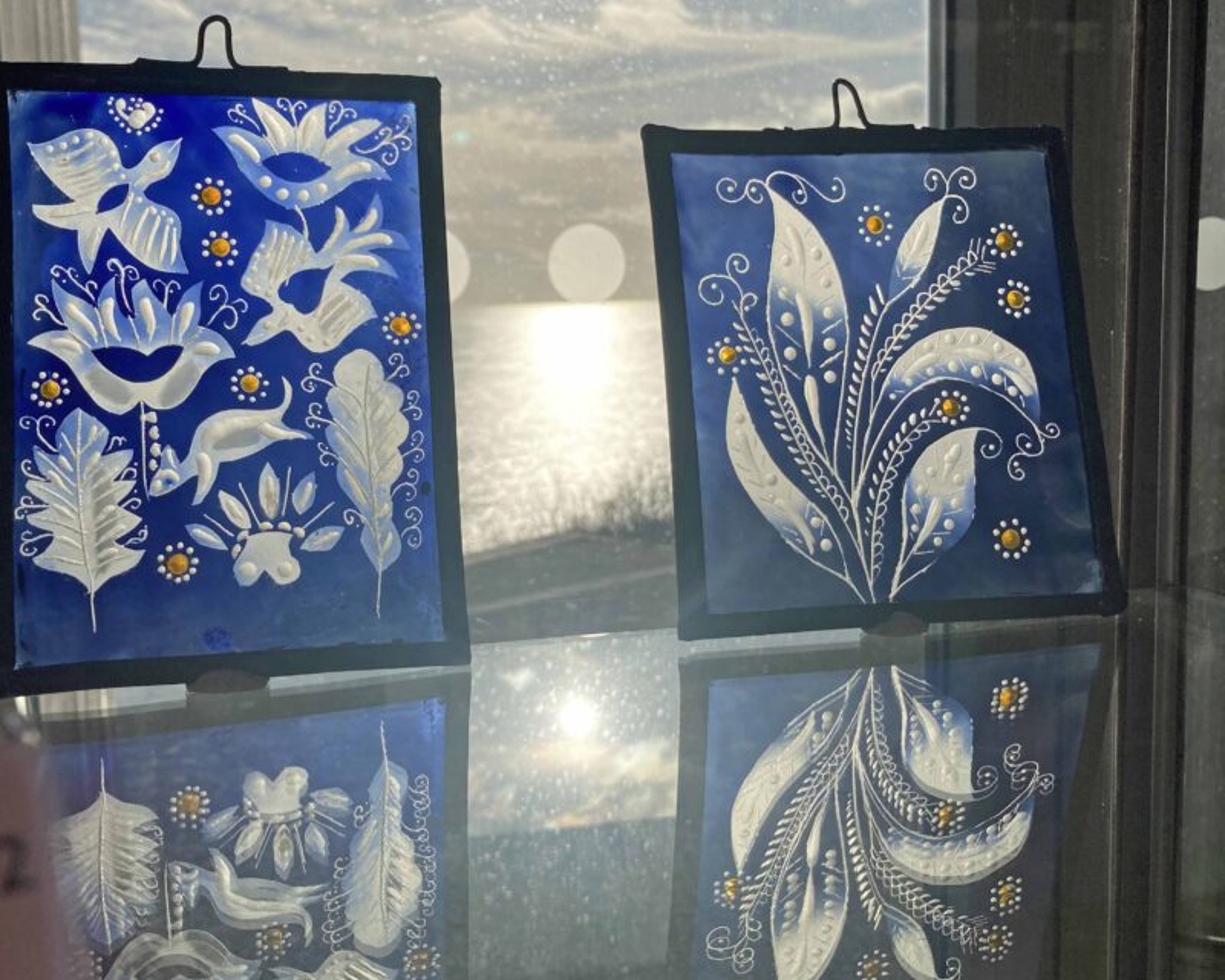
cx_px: 502
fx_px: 1269
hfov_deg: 51.3
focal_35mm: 35
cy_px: 443
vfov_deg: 42.2
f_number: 1.8
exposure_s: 1/9615
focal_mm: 3.99
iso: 25
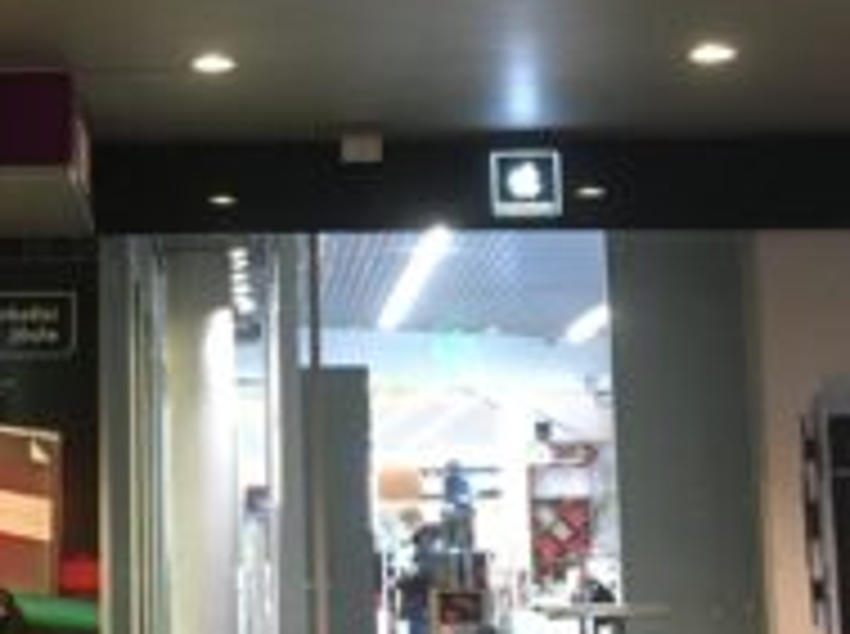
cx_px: -67
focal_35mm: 107
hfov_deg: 17.8
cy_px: 108
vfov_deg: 13.7
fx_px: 2622
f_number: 2.2
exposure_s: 1/33
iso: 200
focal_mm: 4.15
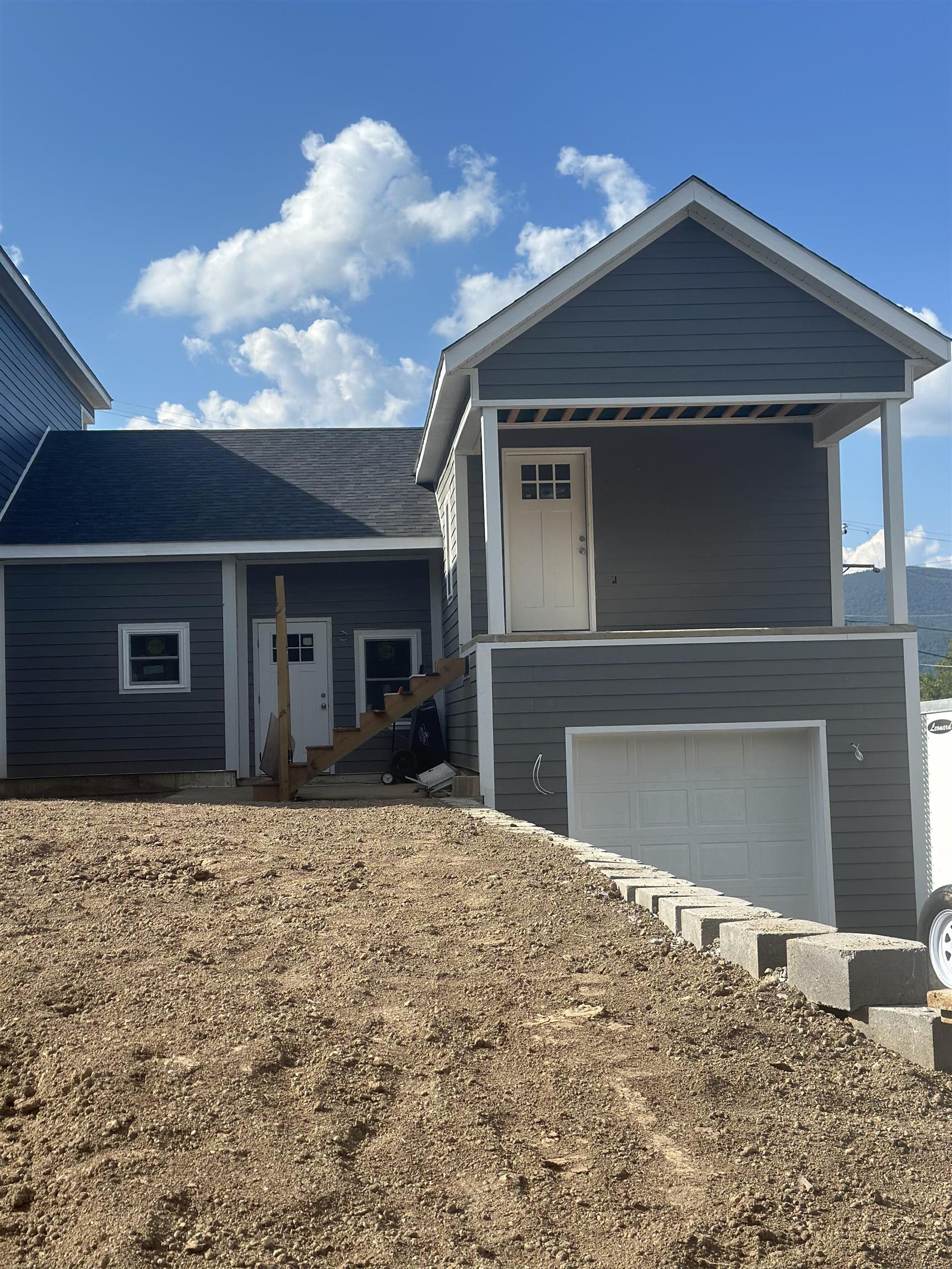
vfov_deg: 39.7
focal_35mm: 48
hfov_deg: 30.3
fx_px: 1760
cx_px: 476
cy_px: 634
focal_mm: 6.86
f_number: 1.78
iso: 100
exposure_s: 1/5000
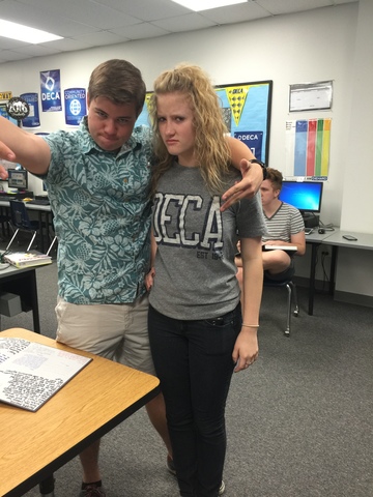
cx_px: 186
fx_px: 417
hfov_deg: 48.2
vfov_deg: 61.7
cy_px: 248
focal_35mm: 29
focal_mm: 4.15
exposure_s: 1/15
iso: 50
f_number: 2.2
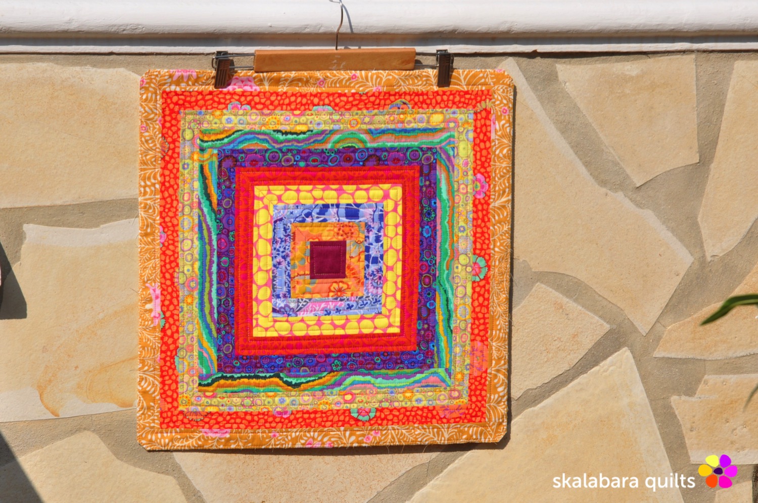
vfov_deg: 10.7
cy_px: 252
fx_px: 2681
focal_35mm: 128
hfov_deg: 16.1
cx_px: 379
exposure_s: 1/500
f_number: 10
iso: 200
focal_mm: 85
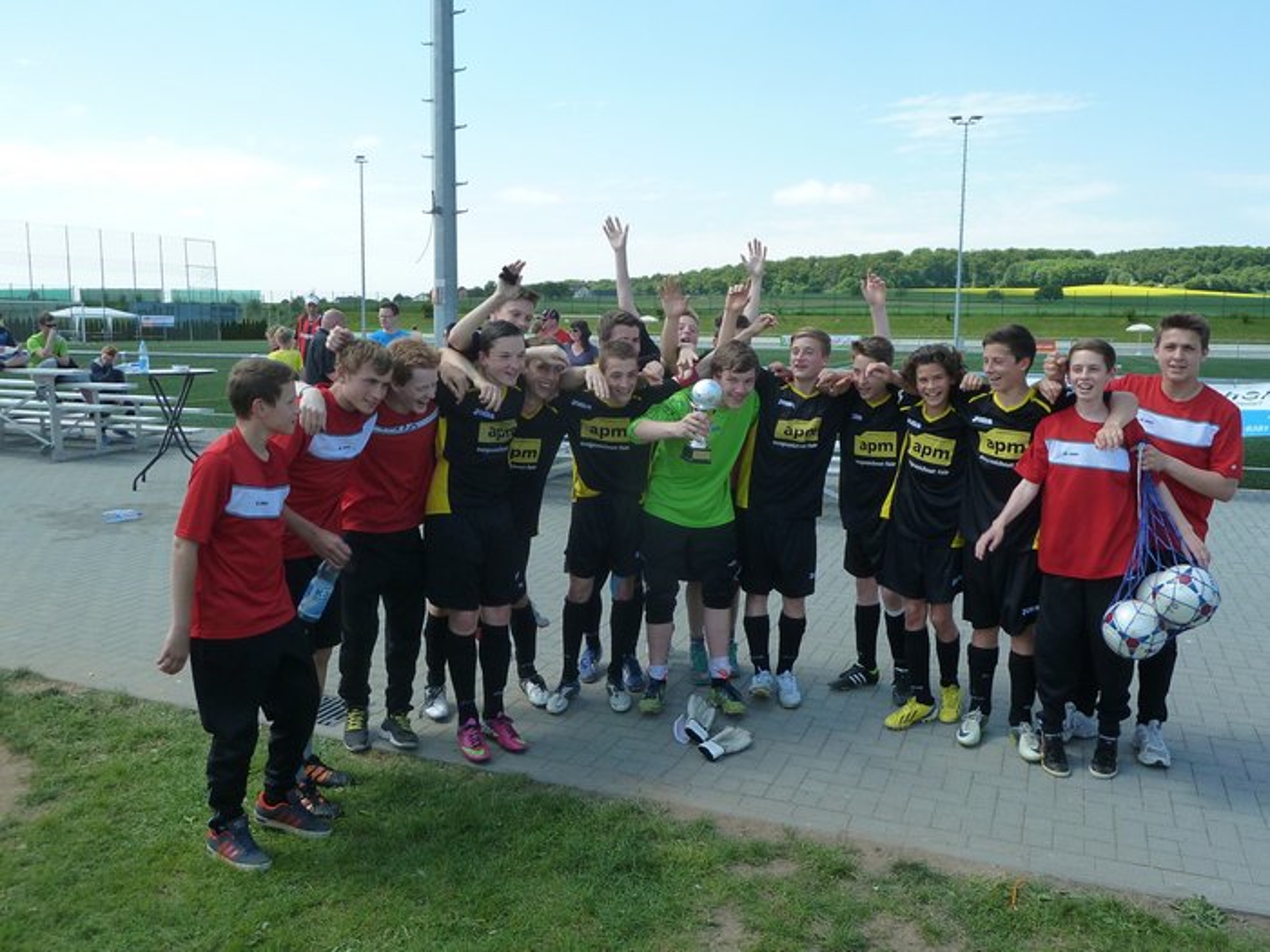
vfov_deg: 48.2
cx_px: 635
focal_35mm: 29
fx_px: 1064
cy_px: 476
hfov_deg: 61.7
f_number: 4
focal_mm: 4.7
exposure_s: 1/400
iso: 125
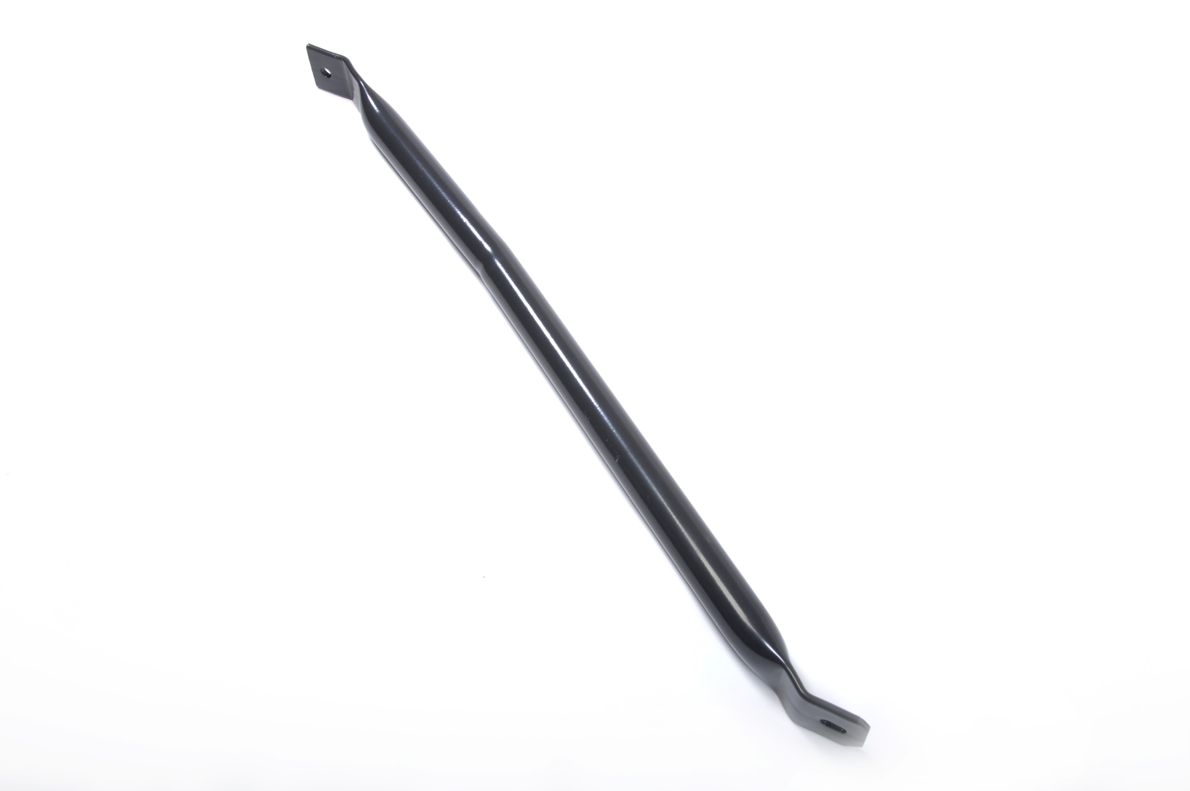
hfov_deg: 53.2
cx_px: 595
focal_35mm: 36
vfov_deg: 36.8
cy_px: 396
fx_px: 1189
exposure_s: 1/200
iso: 400
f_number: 13
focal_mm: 24
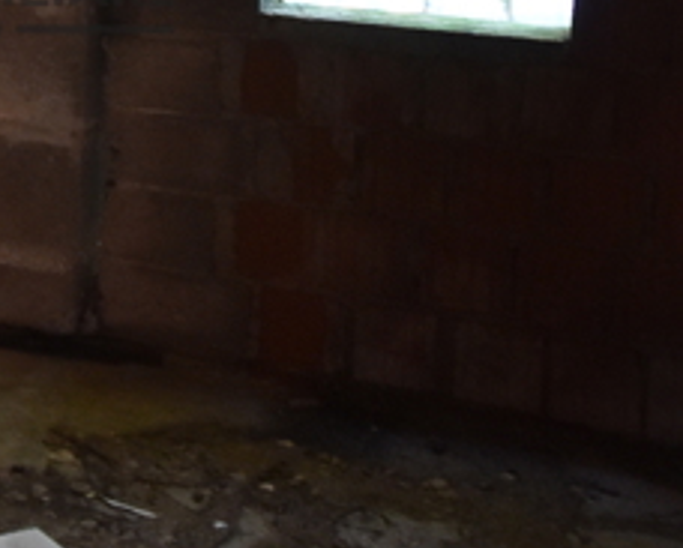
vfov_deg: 19.3
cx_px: -156
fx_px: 1498
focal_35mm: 74
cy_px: -150
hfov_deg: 23.3
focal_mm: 10
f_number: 4.5
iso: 1400
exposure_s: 1/30
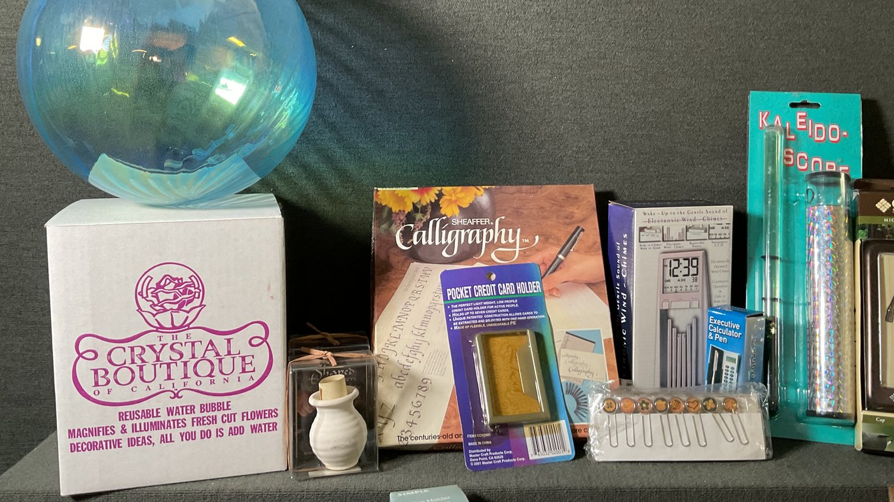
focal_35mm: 35
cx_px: 463
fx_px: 830
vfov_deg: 33.5
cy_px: 185
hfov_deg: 56.6
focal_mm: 3
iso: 100
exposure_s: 1/60
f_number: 1.8
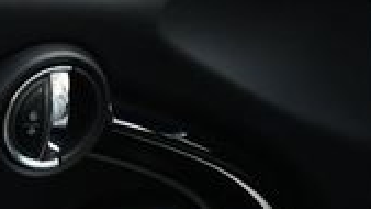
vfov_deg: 8.4
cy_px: 255
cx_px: -301
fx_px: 1407
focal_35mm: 143
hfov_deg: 13.5
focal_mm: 18
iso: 400
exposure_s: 1/250
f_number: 5.6
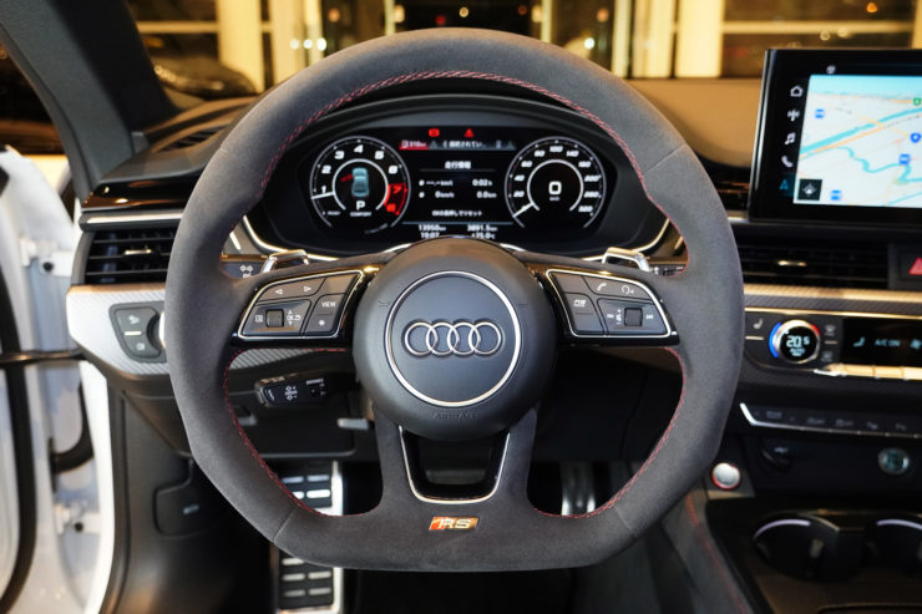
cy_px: 307
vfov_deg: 40.0
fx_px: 845
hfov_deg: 57.2
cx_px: 461
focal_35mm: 33
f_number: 4
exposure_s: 1/160
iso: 5000
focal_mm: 22
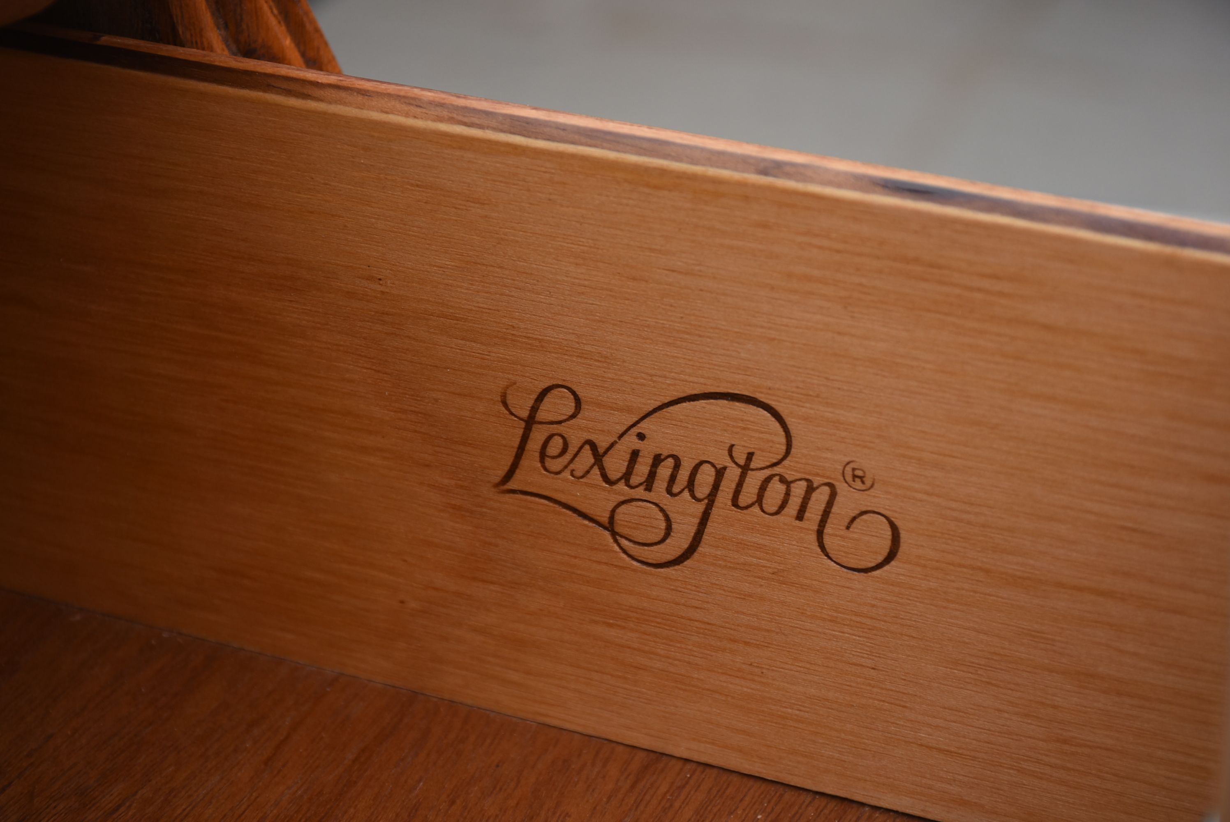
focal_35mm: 99
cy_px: 411
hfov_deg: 20.6
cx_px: 615
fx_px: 3385
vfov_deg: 13.8
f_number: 7.1
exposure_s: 1/125
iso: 200
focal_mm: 66
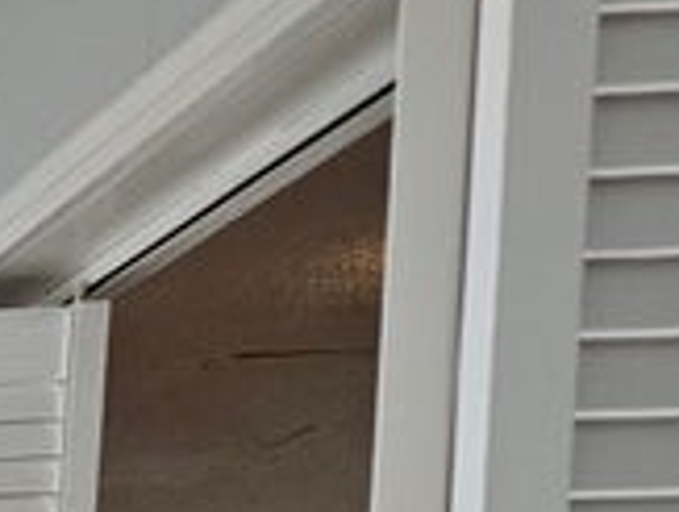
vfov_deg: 10.9
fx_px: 2359
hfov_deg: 12.6
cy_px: 1136
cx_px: -981
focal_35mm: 120
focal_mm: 5.4
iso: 160
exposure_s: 1/207
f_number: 1.8
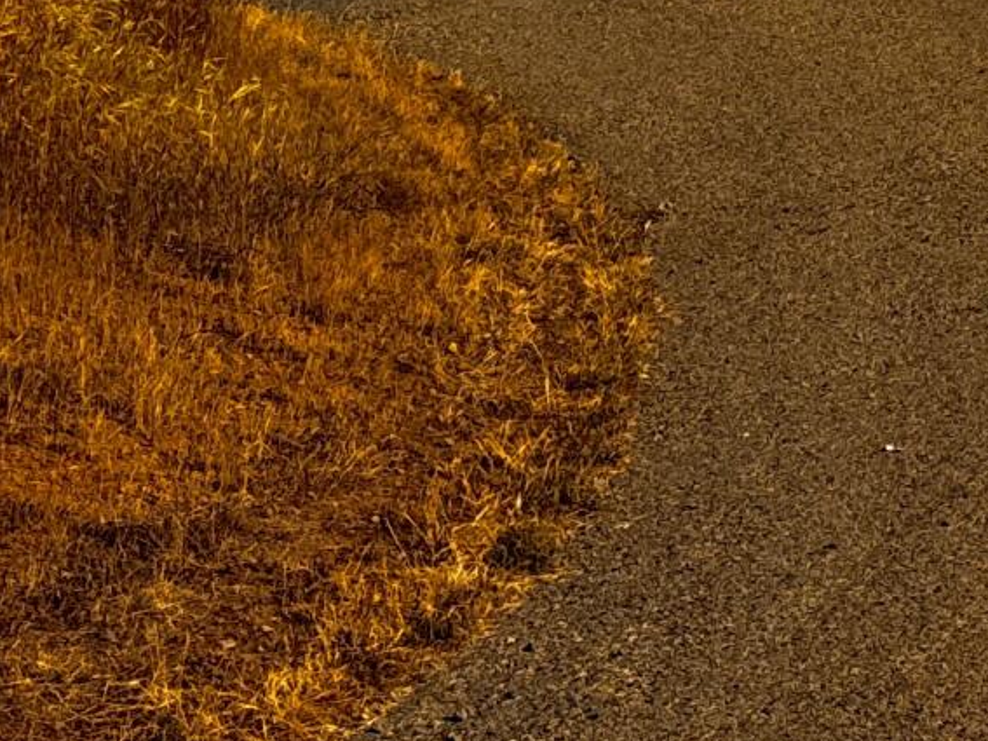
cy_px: -37
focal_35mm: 127
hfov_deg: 15.4
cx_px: 826
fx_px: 3624
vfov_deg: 11.5
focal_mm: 6.76
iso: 80
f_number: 1.78
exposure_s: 1/5814
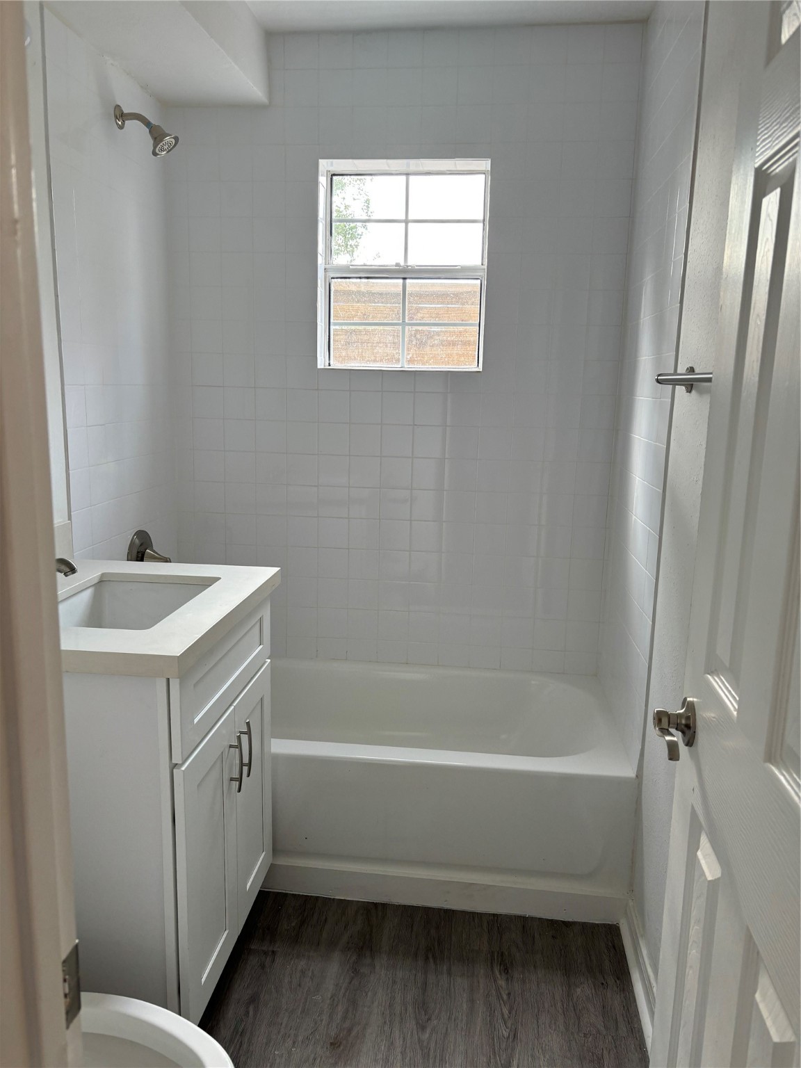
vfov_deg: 67.3
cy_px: 534
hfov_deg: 53.1
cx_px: 400
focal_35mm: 26
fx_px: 802
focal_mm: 5.96
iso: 64
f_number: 1.6
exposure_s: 1/120
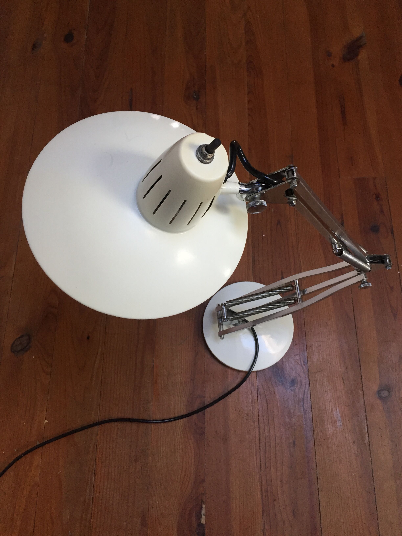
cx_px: 201
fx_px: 449
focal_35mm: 29
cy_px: 268
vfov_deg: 61.7
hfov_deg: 48.2
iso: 64
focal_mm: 4.15
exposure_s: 1/33
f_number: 2.2
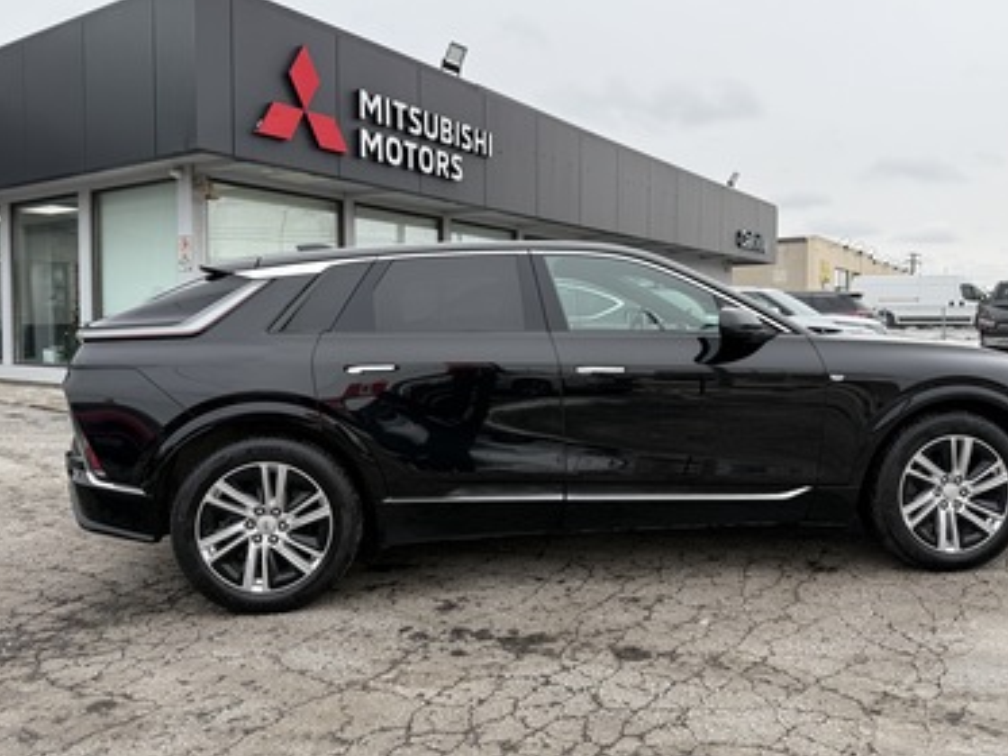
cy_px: 339
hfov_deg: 65.2
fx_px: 786
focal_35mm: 27
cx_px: 551
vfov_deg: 51.3
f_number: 1.78
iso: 80
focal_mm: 6.76
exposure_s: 1/654
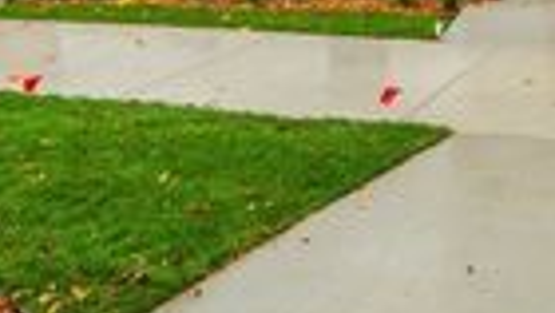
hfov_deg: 33.0
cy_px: -248
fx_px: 663
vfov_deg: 19.7
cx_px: 729
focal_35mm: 45
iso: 125
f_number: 8
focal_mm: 12
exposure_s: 1/30
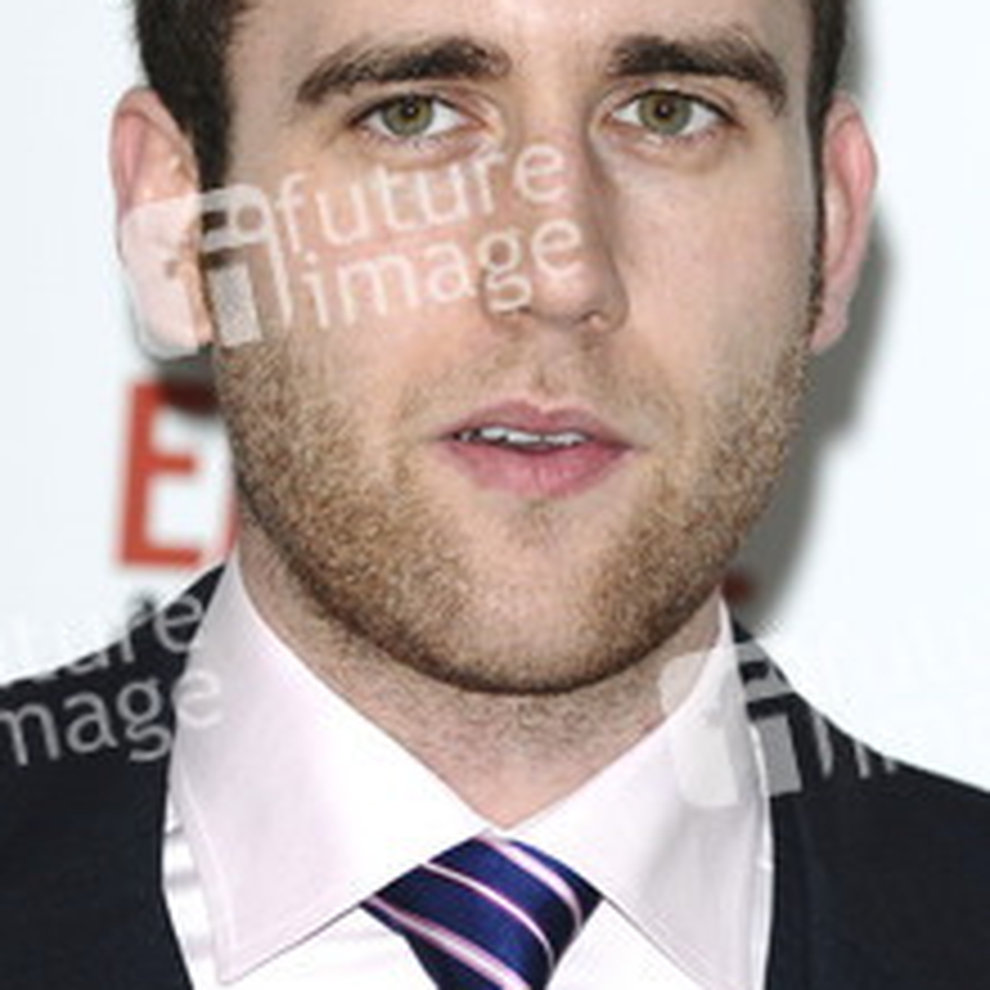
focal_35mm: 382
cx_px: 484
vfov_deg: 4.6
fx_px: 12353
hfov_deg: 4.6
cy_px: 477
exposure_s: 1/200
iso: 200
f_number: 4.5
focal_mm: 165
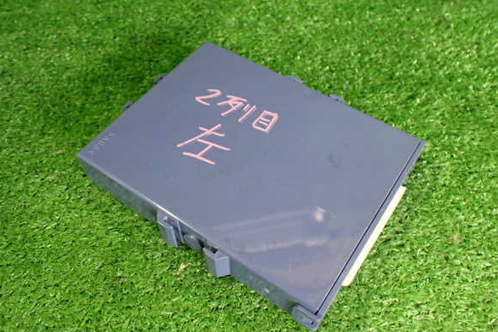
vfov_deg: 41.1
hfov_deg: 58.7
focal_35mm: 32
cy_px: 173
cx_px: 244
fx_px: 443
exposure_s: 1/40
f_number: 2.3
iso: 800
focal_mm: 5.4
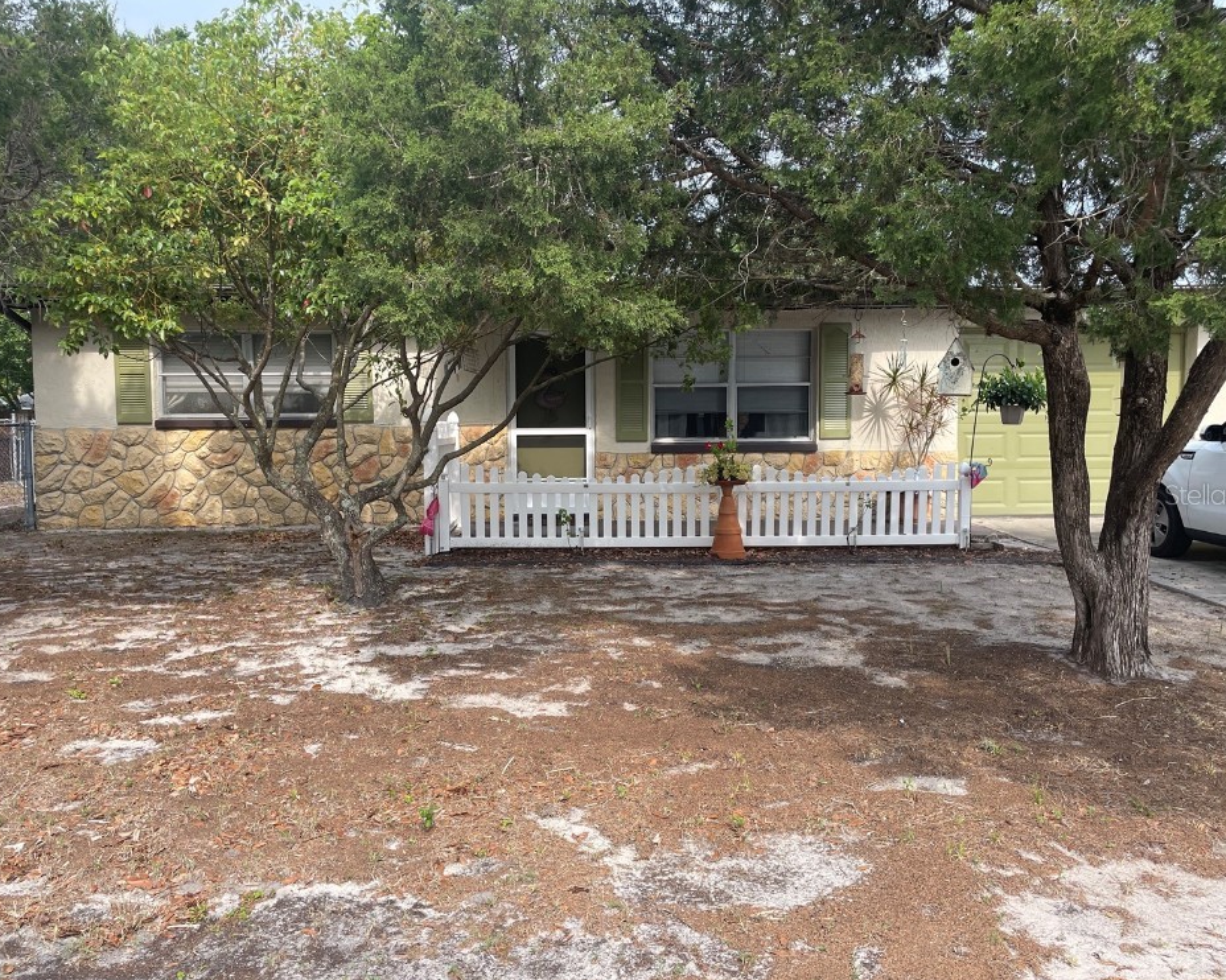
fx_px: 1016
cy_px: 494
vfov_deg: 51.5
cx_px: 613
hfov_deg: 62.2
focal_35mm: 28
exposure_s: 1/1208
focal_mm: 4.2
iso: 32
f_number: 1.6
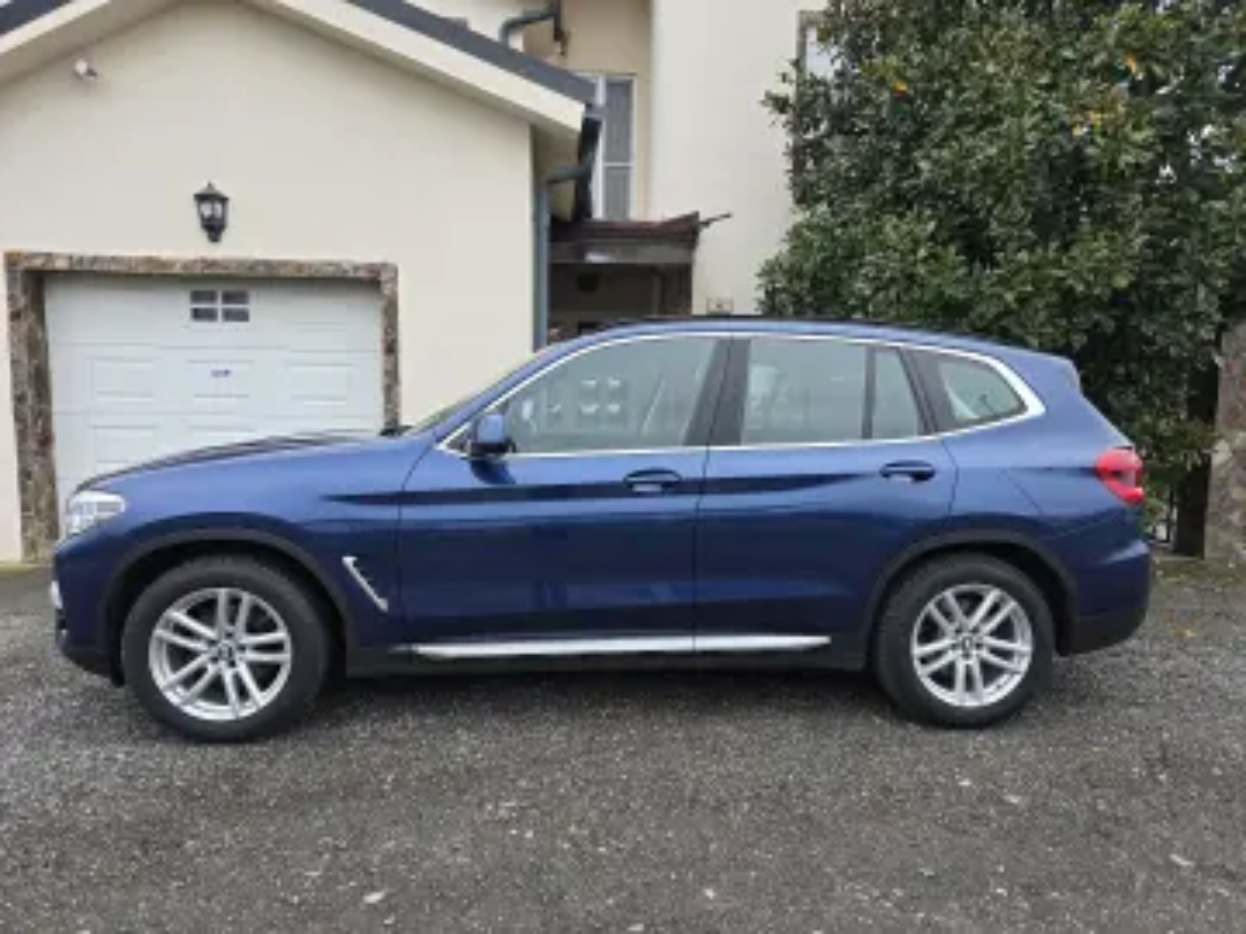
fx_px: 828
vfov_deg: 58.9
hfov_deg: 73.9
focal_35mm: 23
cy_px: 467
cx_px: 623
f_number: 1.7
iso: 50
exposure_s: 1/180
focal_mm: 6.3
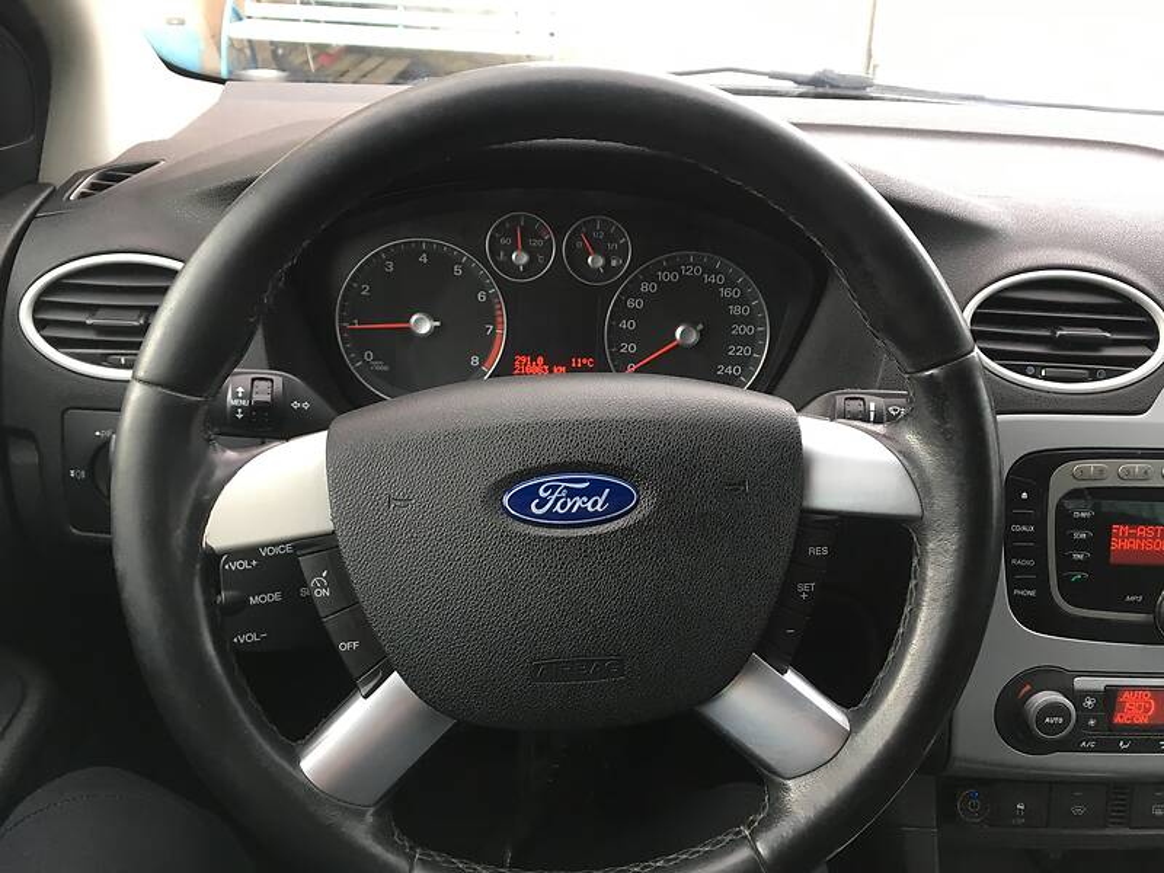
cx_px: 582
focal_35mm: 29
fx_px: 975
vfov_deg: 48.2
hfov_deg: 61.7
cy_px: 436
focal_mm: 4.2
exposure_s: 1/33
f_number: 2.2
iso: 32
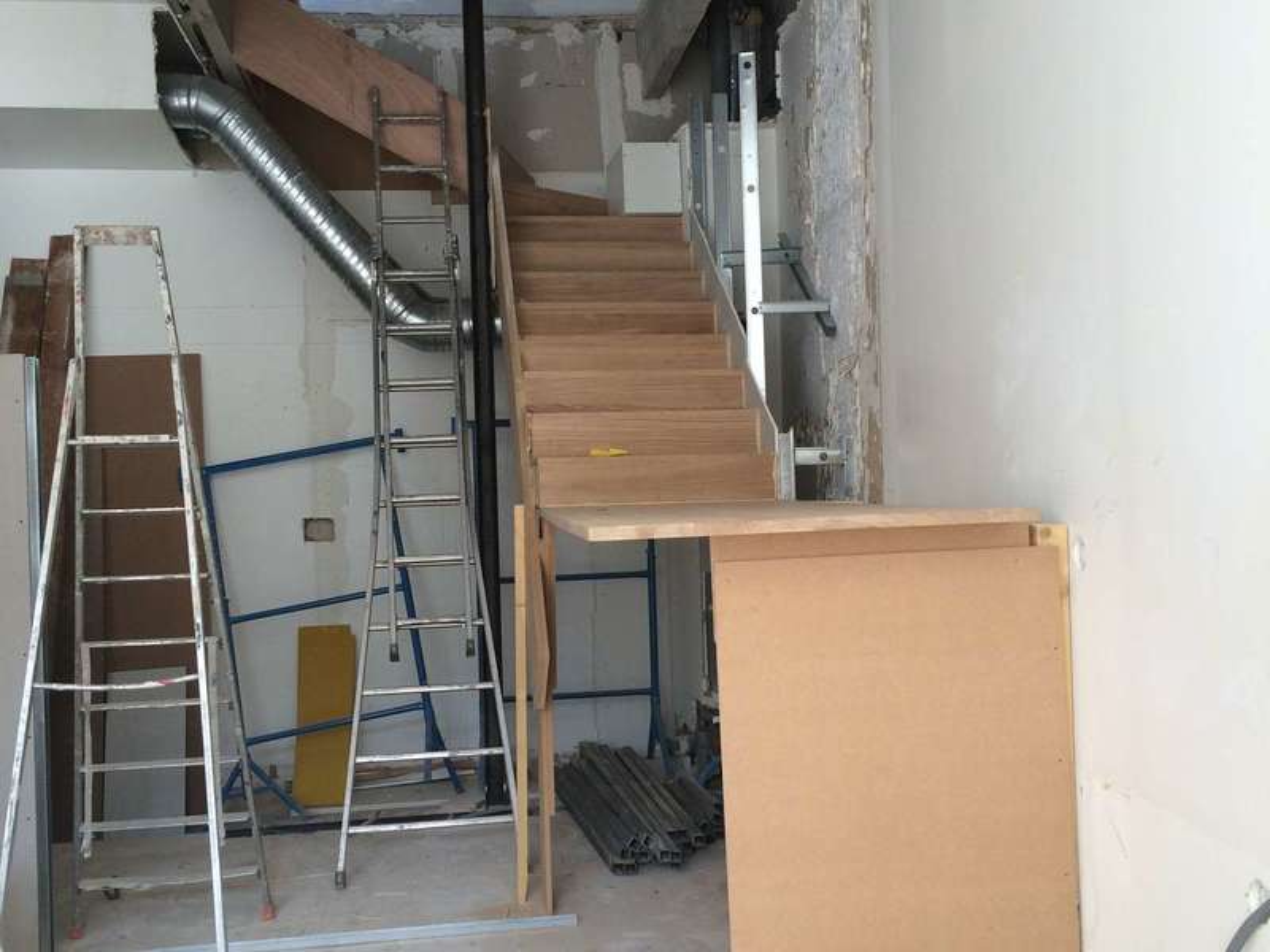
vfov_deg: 48.2
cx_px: 635
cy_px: 476
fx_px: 1064
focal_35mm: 29
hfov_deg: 61.7
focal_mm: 4.15
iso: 40
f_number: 2.2
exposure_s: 1/100
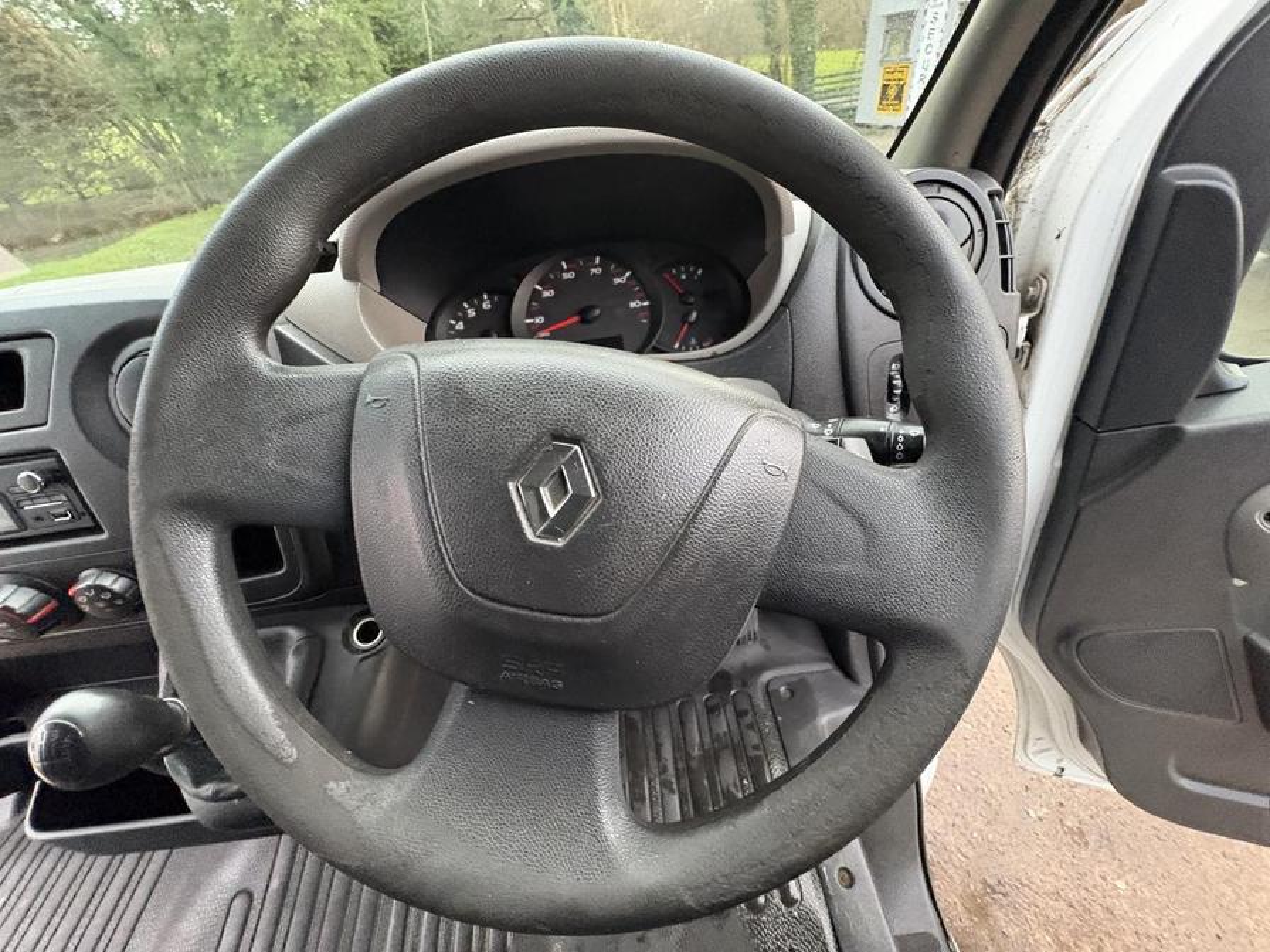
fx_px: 514
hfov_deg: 102.1
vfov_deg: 85.7
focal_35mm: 14
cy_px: 476
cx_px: 635
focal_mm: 2.22
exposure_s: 1/60
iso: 800
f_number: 2.2
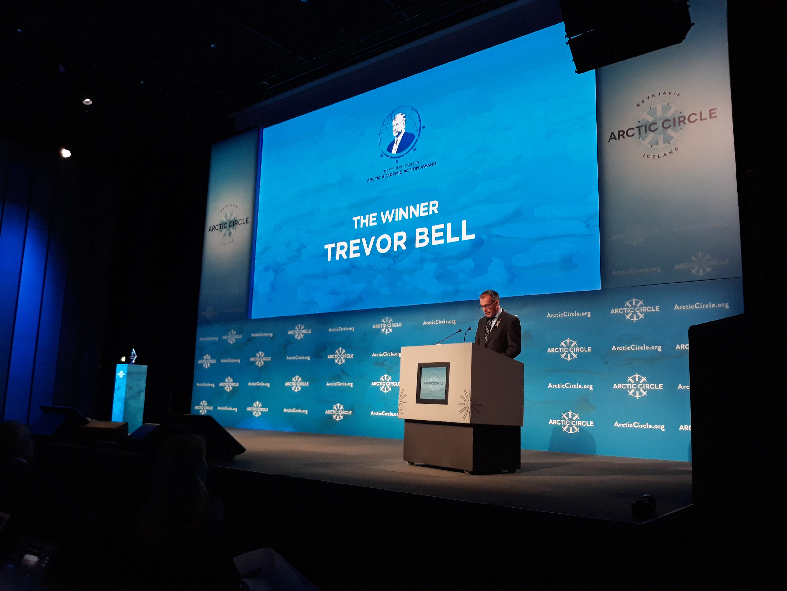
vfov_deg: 51.4
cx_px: 394
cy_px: 296
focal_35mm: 27
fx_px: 614
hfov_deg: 65.3
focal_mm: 3.71
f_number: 1.7
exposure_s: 1/50
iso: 200
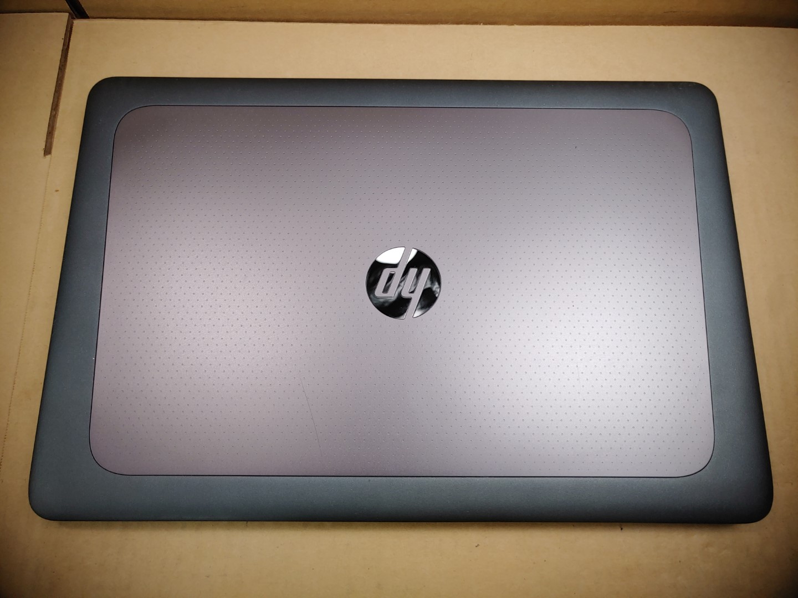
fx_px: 599
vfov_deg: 53.1
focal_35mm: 26
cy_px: 299
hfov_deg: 67.3
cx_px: 399
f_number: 1.8
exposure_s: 1/120
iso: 50
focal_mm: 4.36
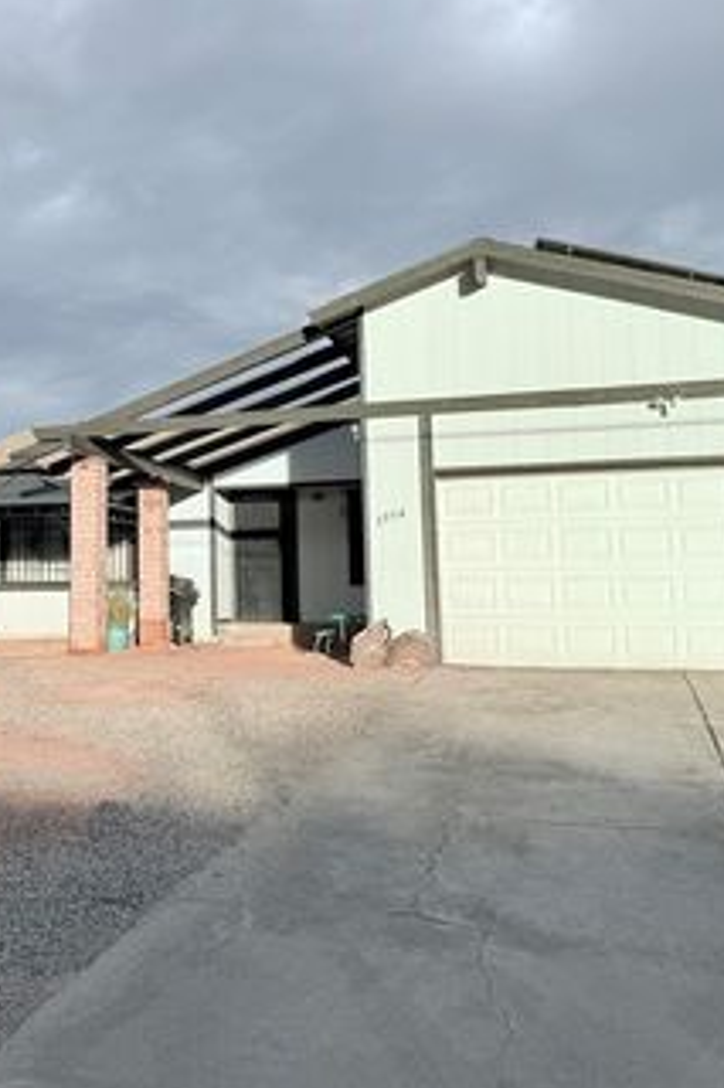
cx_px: 150
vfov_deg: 49.4
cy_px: 474
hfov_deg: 33.2
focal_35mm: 39
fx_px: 1178
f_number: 1.78
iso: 80
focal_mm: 6.76
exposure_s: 1/3759
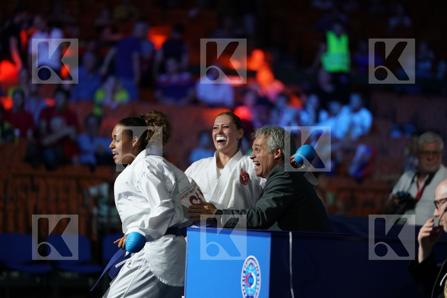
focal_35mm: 200
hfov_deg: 10.3
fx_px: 2483
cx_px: 224
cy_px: 149
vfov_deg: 6.9
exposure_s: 1/400
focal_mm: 200
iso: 2500
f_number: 2.8
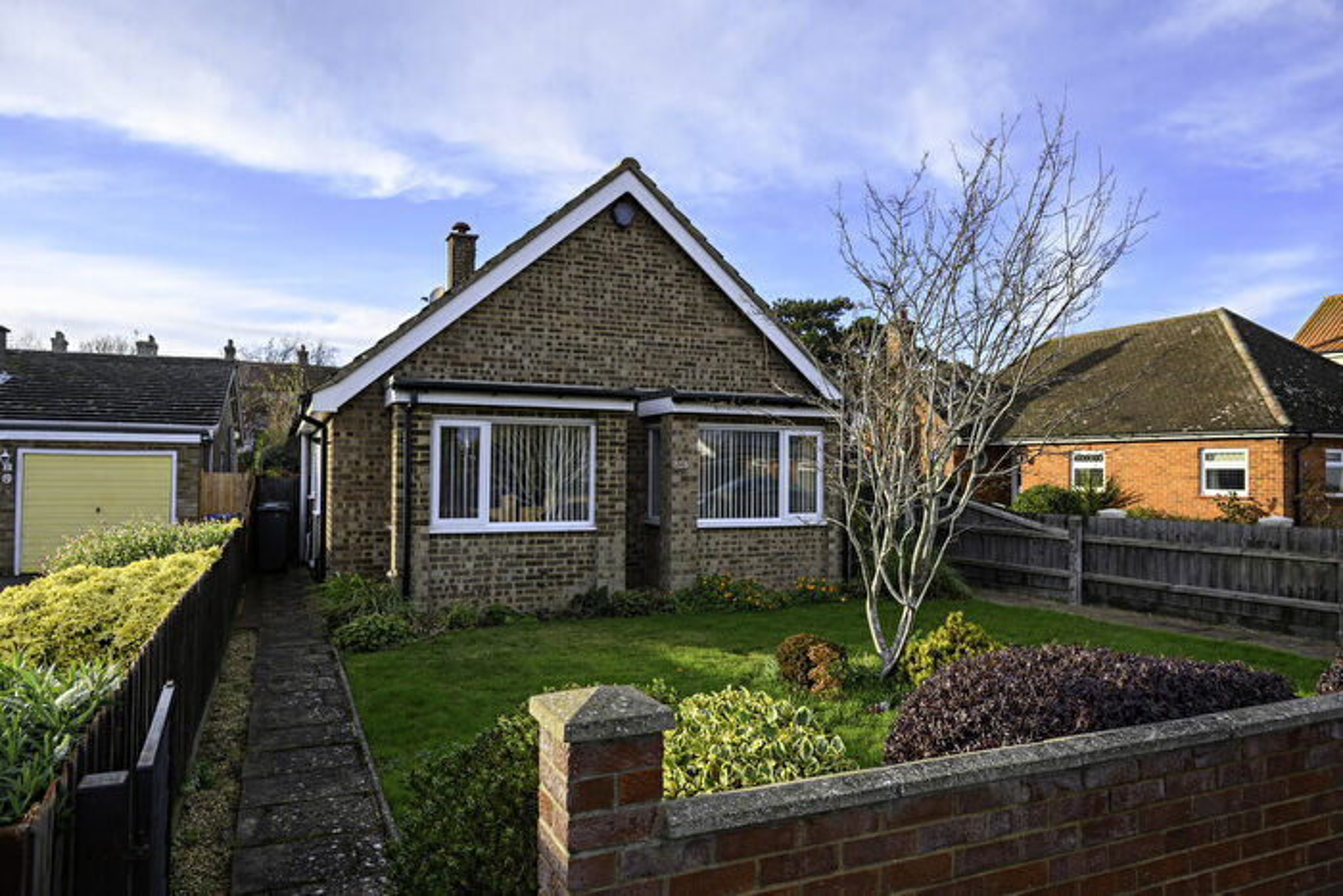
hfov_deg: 73.7
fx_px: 895
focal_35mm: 24
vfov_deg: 53.2
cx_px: 672
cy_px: 448
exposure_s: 1/320
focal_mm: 24
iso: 250
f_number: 7.1
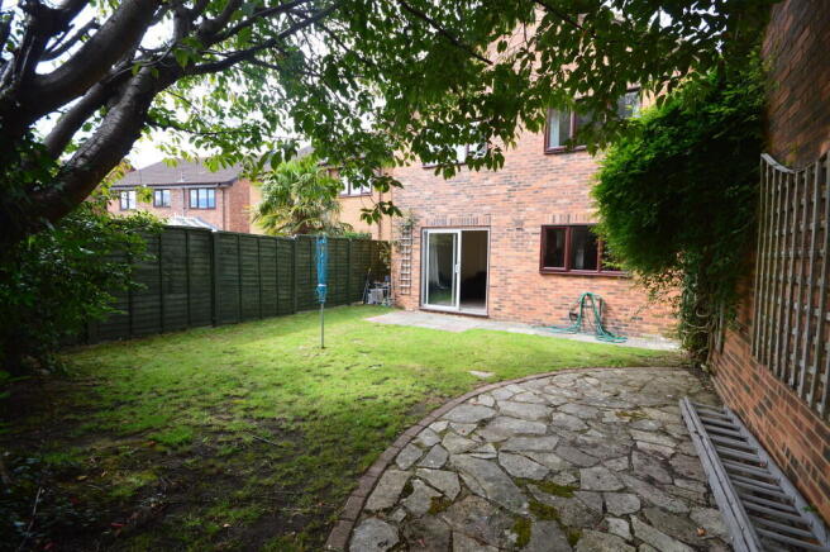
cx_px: 415
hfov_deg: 100.4
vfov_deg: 77.2
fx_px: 345
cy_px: 276
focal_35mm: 15
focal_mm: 10
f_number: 9
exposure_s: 1/160
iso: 400
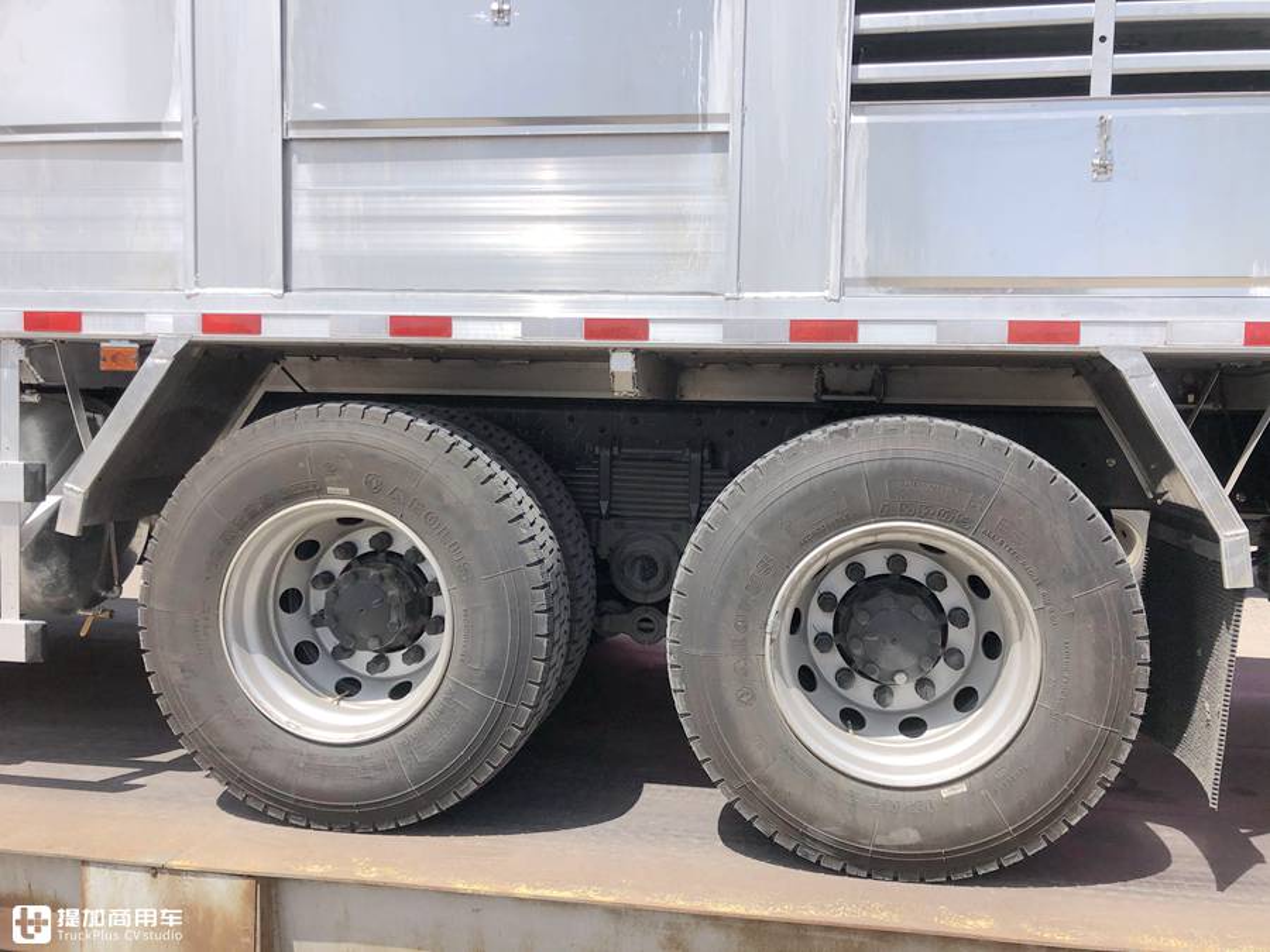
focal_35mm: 28
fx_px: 1027
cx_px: 635
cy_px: 476
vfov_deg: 49.7
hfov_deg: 63.4
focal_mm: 4
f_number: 1.8
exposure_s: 1/2183
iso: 25
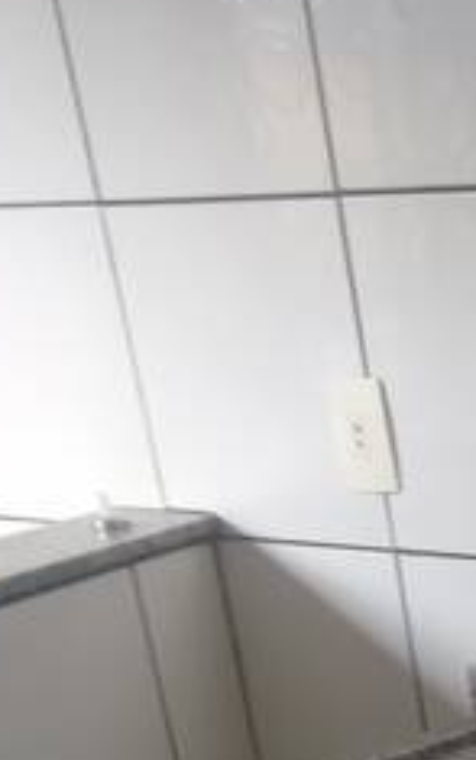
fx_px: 1514
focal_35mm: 73
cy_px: 870
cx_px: 1012
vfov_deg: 25.8
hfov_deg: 14.3
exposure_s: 1/60
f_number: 2.2
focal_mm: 1.65
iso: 66
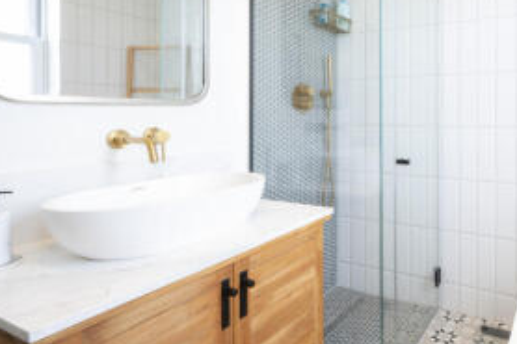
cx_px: 391
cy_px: 105
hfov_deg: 68.7
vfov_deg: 51.7
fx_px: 344
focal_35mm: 24
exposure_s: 1/2
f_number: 16
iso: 250
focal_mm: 14
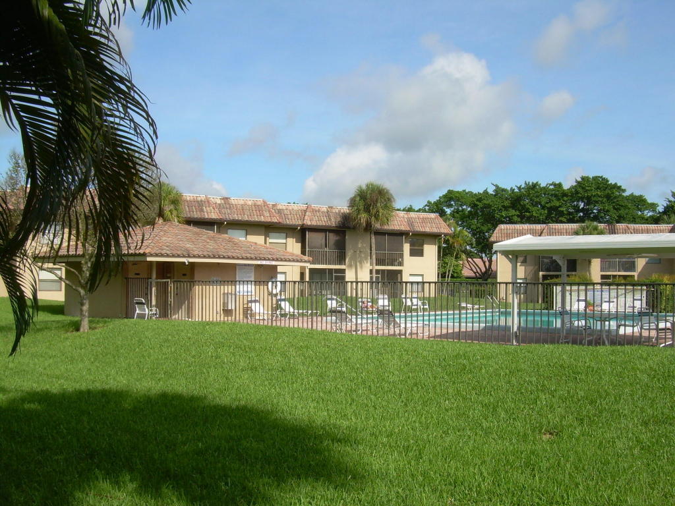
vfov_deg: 37.7
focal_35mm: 38
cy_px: 253
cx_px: 338
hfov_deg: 49.0
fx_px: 741
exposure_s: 1/420
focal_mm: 6.3
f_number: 4.6
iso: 50
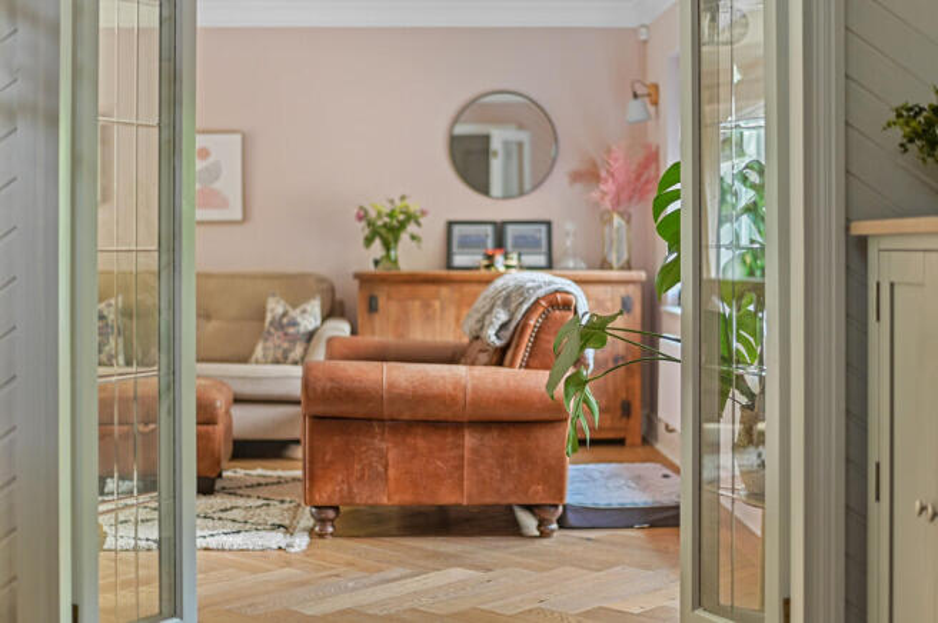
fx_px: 1301
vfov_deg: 26.9
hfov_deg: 39.6
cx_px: 469
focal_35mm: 50
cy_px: 312
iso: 400
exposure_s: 1/15
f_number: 1.8
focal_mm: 50
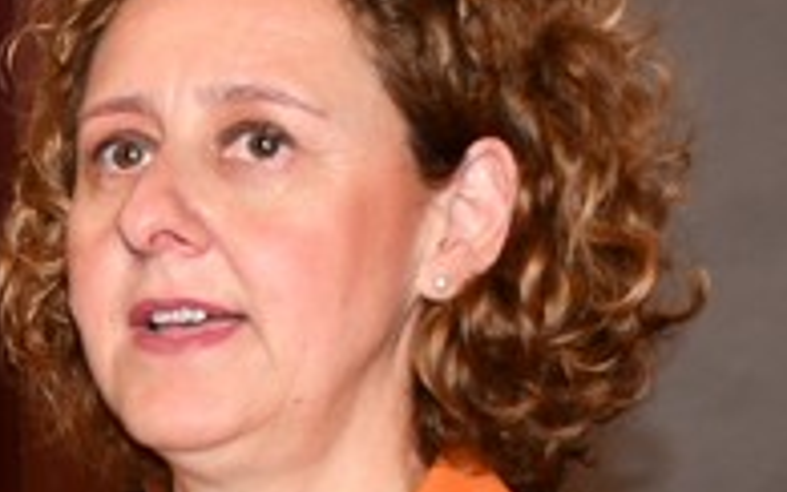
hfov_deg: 10.0
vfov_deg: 6.6
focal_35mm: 193
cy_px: 938
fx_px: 4141
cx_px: -827
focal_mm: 24
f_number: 3.8
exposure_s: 1/60
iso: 800
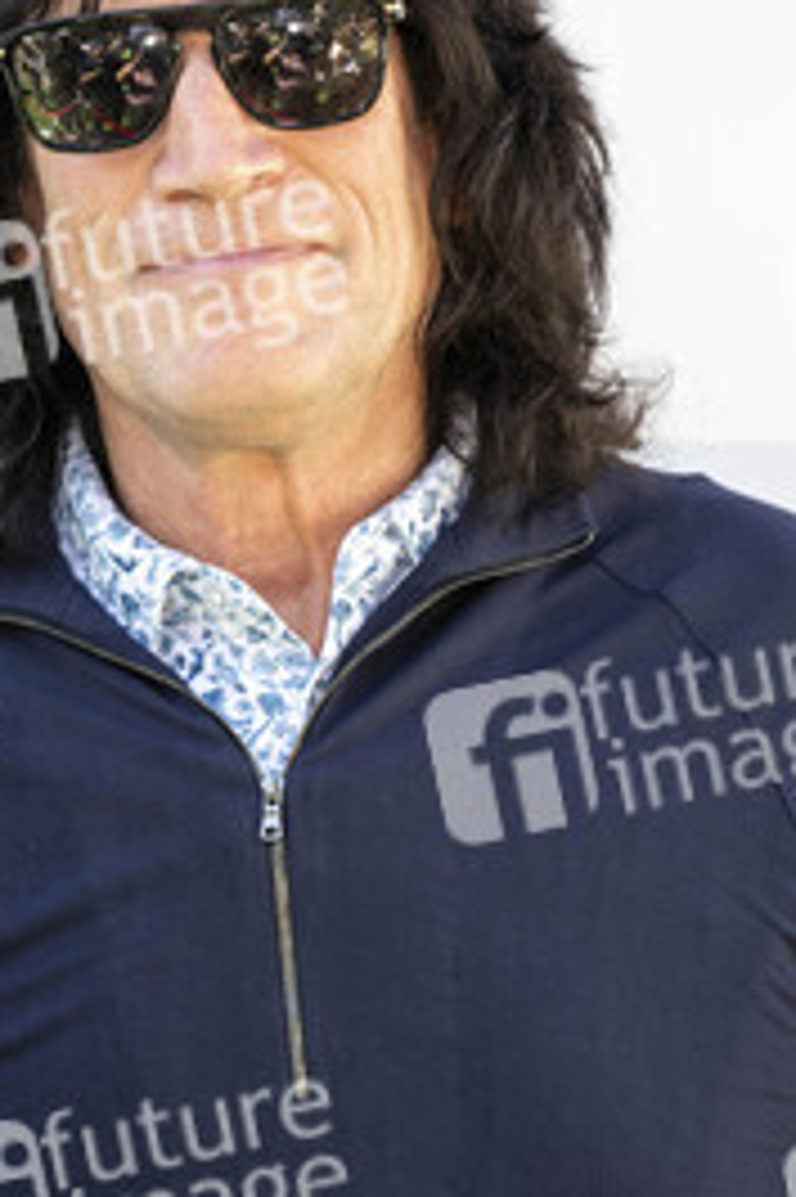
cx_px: 247
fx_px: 4151
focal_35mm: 125
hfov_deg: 10.9
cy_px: 513
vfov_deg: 16.4
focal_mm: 83
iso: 400
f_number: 5.6
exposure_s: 1/200
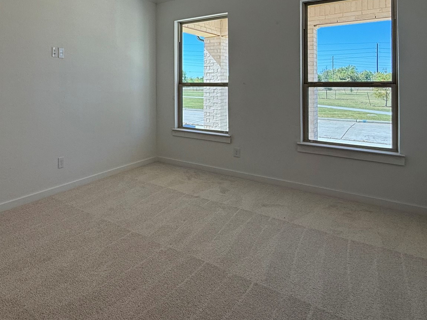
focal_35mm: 25
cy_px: 80
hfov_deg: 65.6
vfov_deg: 52.4
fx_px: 308
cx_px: 113
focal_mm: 2.22
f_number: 2.2
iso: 64
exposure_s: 1/192
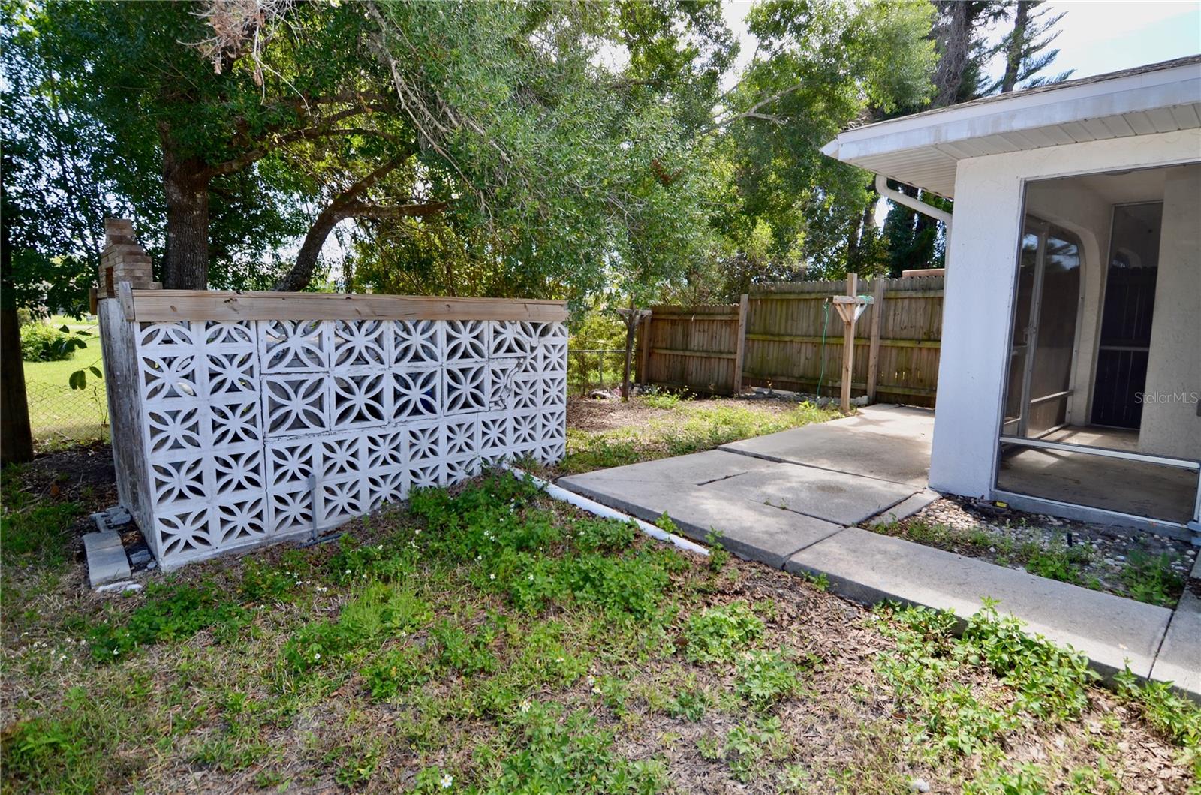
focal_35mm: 18
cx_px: 600
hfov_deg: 90.1
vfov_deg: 67.1
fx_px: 599
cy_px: 398
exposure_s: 1/125
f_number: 5.6
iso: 100
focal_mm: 12
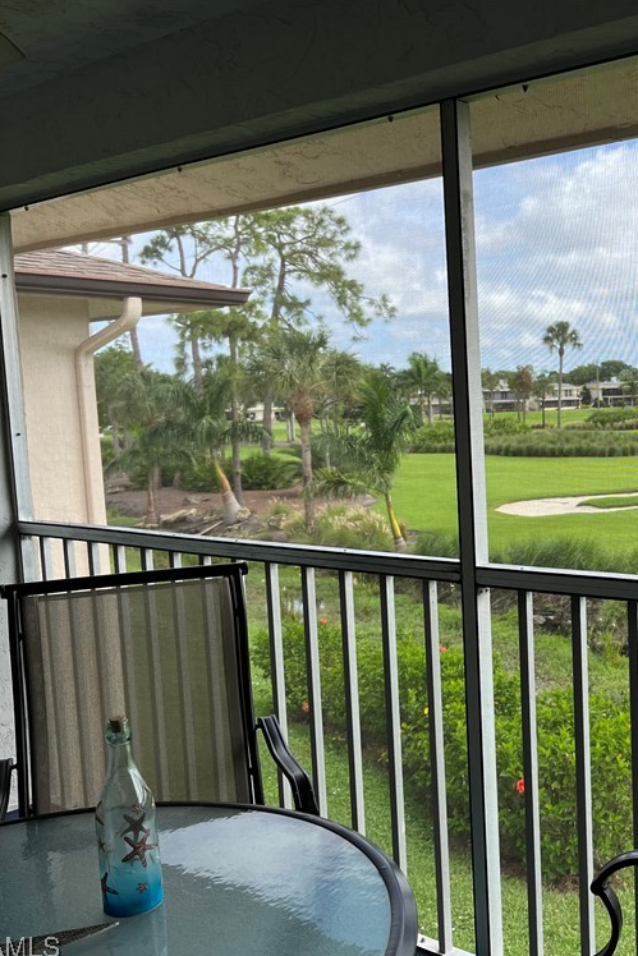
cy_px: 486
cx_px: 559
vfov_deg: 51.9
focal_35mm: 37
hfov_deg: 34.2
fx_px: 983
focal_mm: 5.1
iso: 50
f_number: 1.6
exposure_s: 1/992
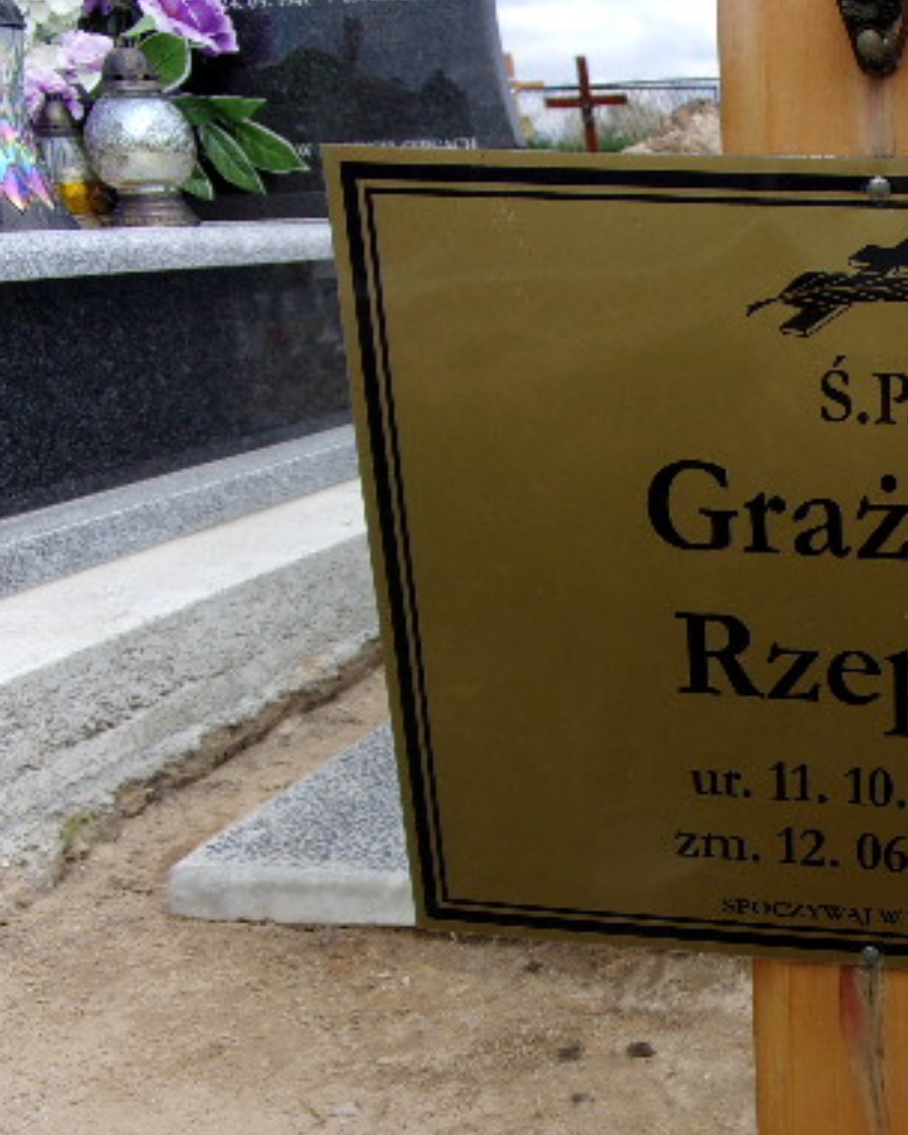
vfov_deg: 40.0
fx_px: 1545
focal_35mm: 46
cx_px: 920
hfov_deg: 30.3
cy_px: 714
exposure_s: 1/58
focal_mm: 5.1
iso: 80
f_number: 10.8
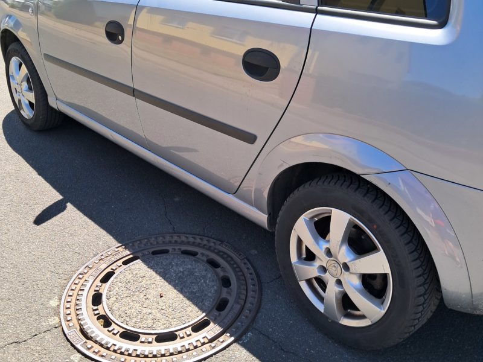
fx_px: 377
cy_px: 181
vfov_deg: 51.4
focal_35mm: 27
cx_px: 242
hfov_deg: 65.3
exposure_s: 1/134
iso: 50
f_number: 1.8
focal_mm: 4
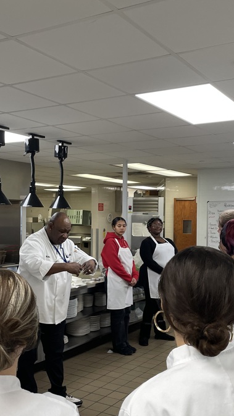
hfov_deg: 28.3
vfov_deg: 48.2
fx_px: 463
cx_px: 113
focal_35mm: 42
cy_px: 236
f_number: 1.6
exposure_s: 1/120
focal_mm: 4.2
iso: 125
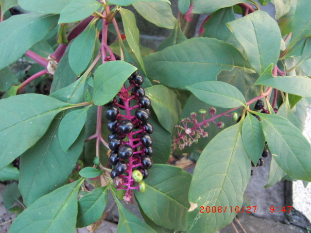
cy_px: 116
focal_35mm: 28
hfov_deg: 63.4
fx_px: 252
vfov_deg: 49.7
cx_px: 156
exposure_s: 1/100
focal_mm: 4.9
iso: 100
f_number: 2.6
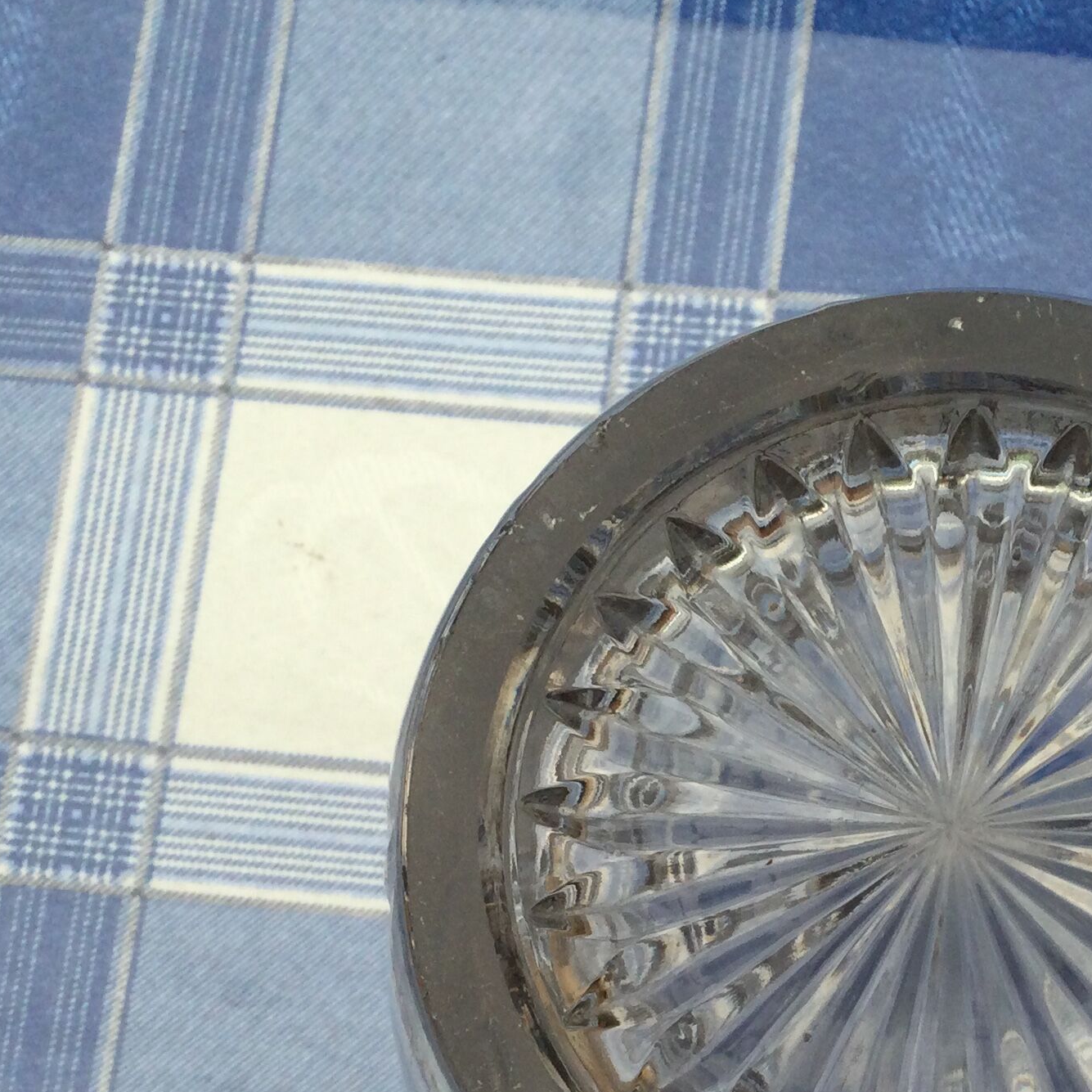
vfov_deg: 25.2
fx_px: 2391
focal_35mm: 67
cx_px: 912
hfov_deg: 25.2
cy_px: 888
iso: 25
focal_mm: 3.3
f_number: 2.4
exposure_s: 1/497
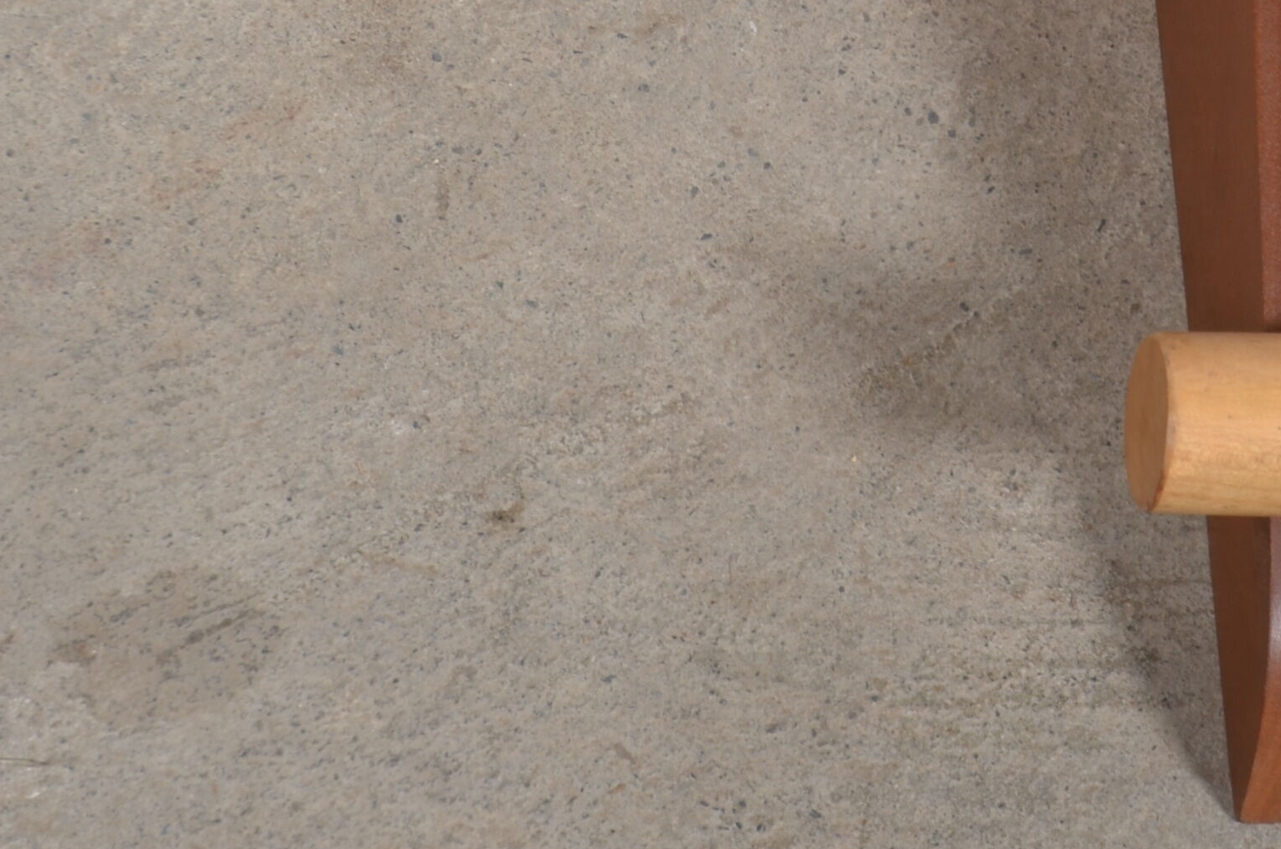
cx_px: 1247
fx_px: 3090
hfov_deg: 22.6
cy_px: -17
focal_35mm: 87
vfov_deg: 15.3
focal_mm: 24
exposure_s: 1/125
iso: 100
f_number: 11
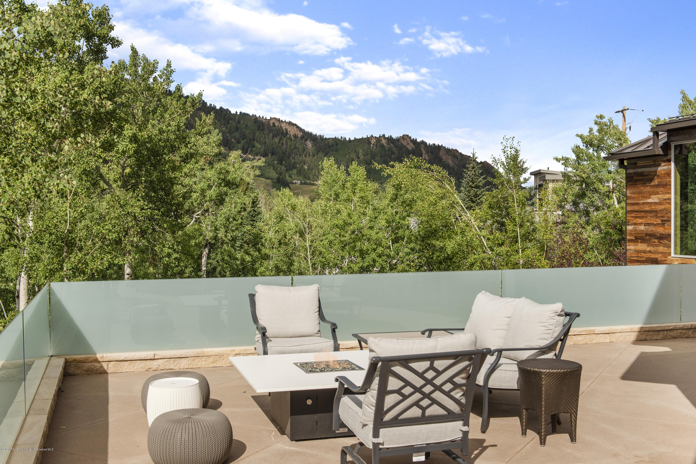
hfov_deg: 50.7
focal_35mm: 38
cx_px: 348
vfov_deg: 35.1
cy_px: 232
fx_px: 735
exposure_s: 1/1250
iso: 320
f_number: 7.1
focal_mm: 38
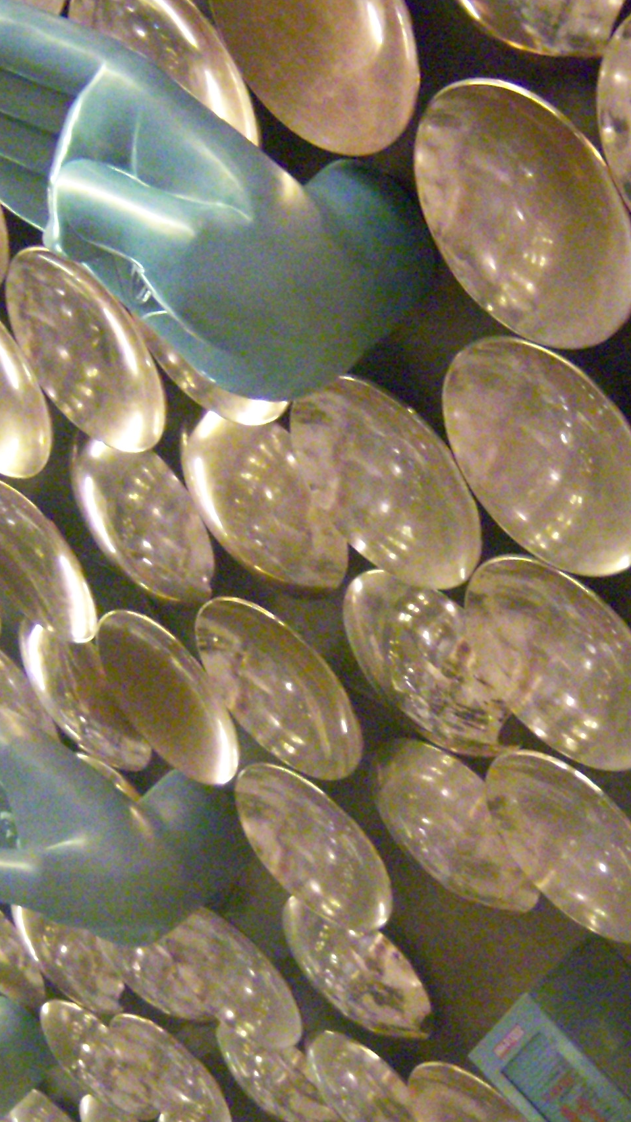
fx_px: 2498
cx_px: 513
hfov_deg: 14.3
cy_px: 726
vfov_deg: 25.2
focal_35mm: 84
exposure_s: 1/30
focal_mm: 7.5
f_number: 2.8
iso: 800
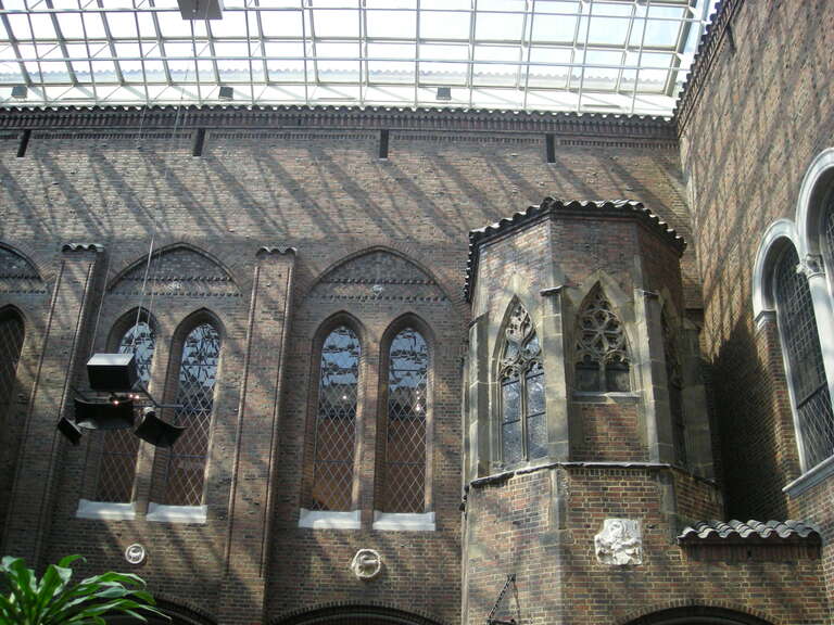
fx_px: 843
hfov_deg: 52.6
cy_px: 312
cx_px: 417
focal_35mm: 35
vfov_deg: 40.7
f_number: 2.8
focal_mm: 5.7
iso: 147
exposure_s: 1/59.7
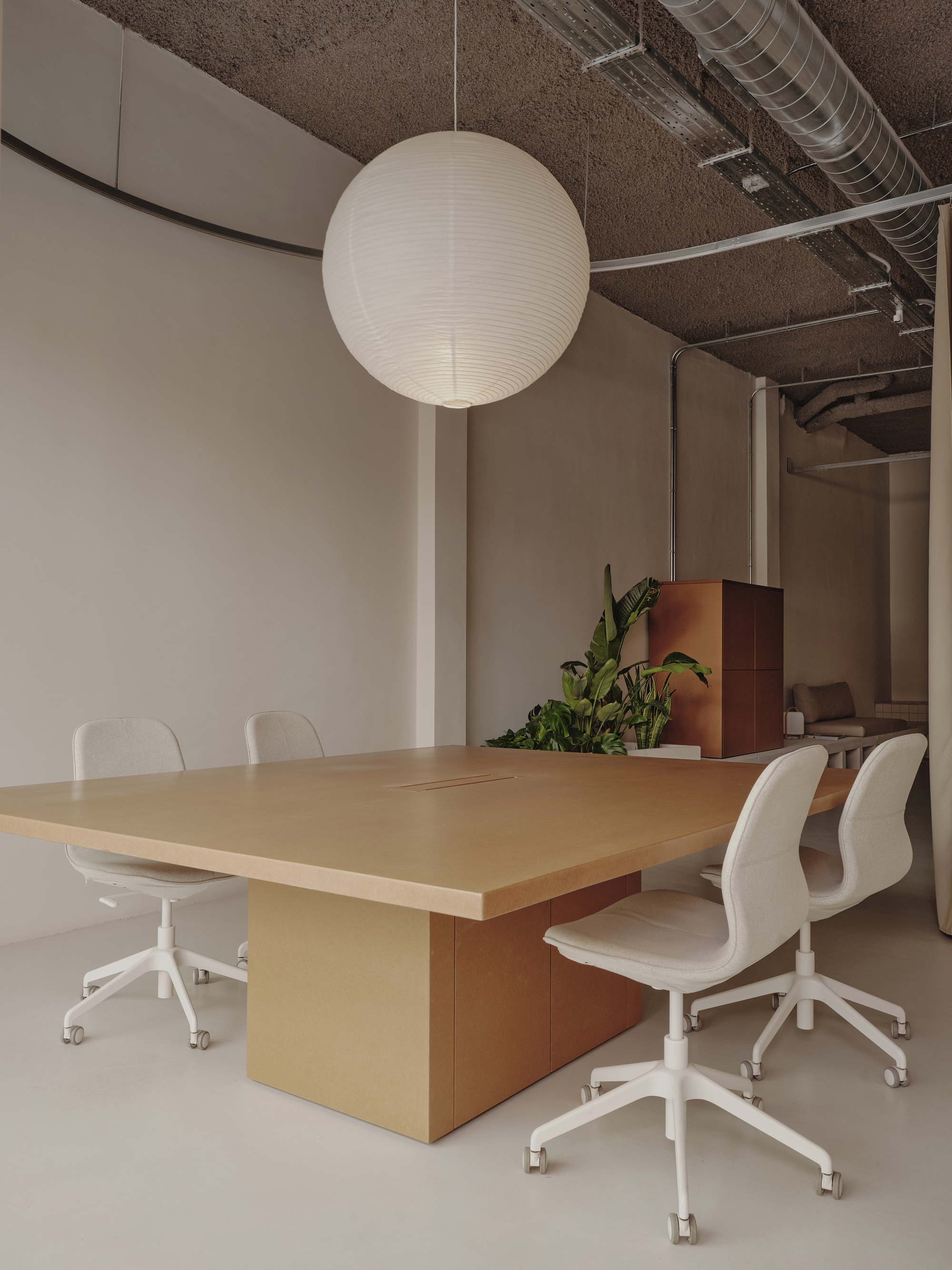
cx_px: 476
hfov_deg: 49.7
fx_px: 1027
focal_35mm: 28
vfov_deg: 63.4
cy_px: 635
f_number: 18
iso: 100
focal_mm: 35
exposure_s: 1/2
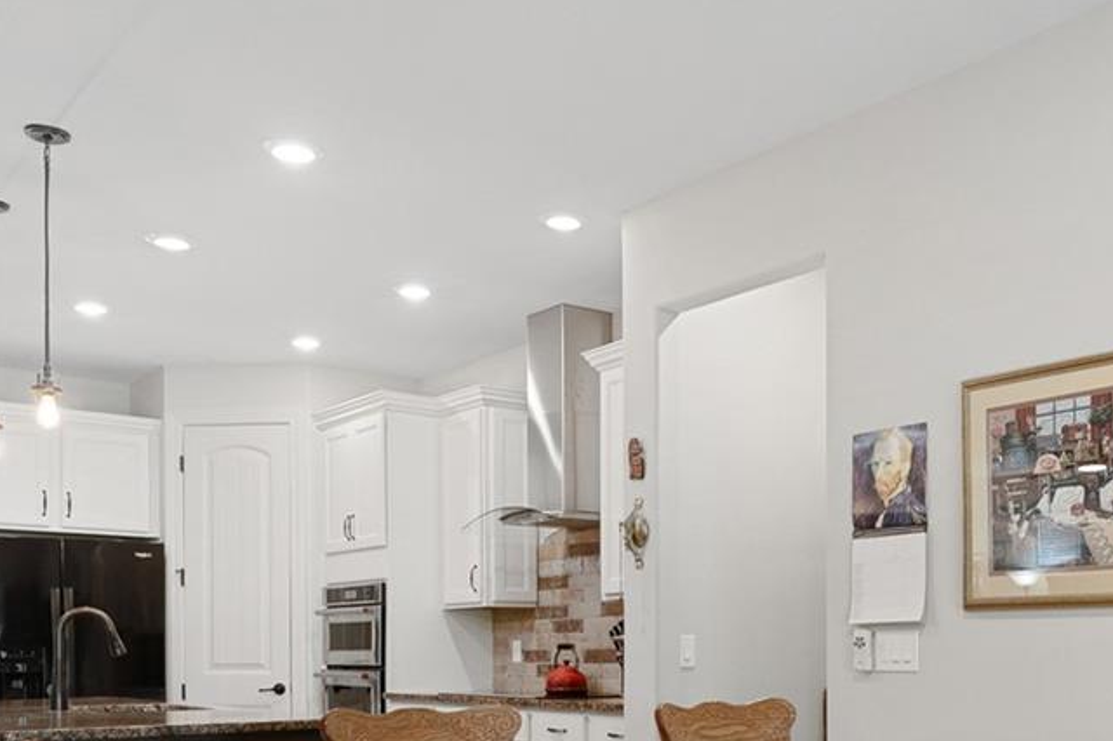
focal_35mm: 40
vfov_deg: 31.4
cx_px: 828
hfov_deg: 46.8
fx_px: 1236
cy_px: 698
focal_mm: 16
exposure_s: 1/2.5
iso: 400
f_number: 8
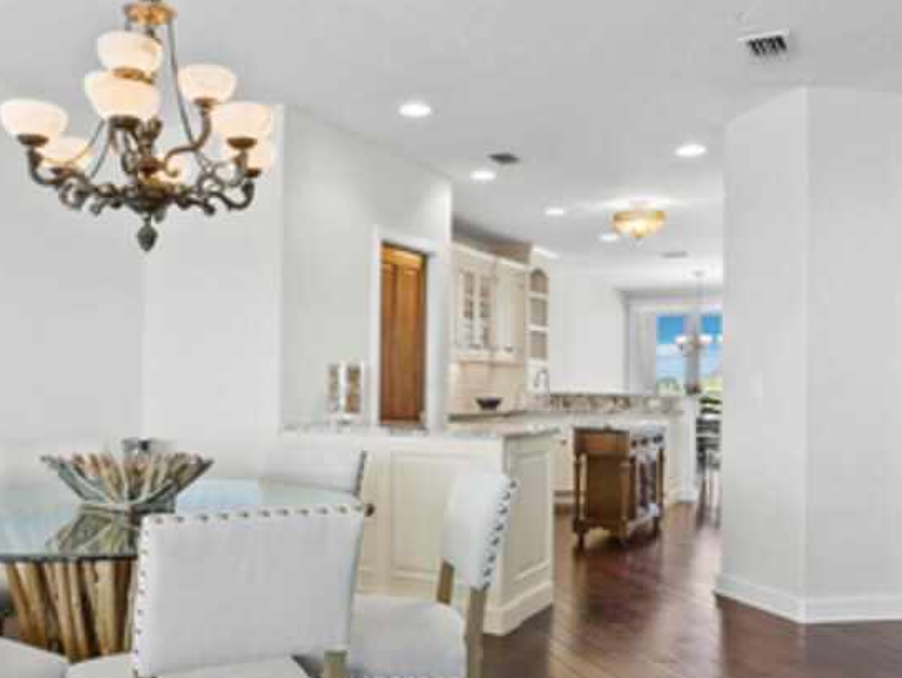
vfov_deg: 42.9
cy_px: 372
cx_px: 337
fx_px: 860
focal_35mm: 33
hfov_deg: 54.7
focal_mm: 7
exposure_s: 1/1.67
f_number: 11
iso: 400
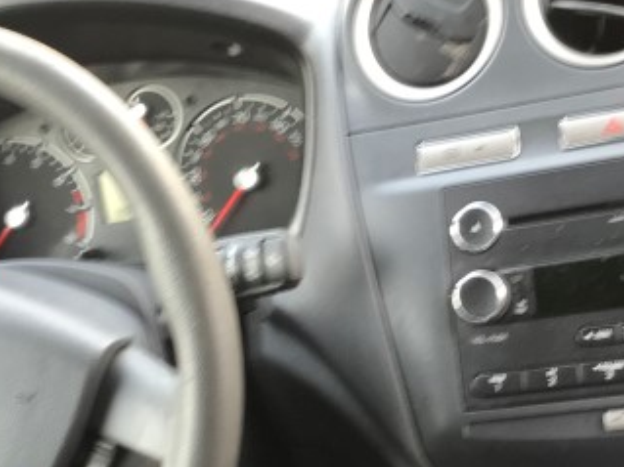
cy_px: 379
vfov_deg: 16.3
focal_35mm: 90
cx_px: 350
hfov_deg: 21.8
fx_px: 1622
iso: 25
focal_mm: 3.99
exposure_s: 1/30
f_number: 1.8
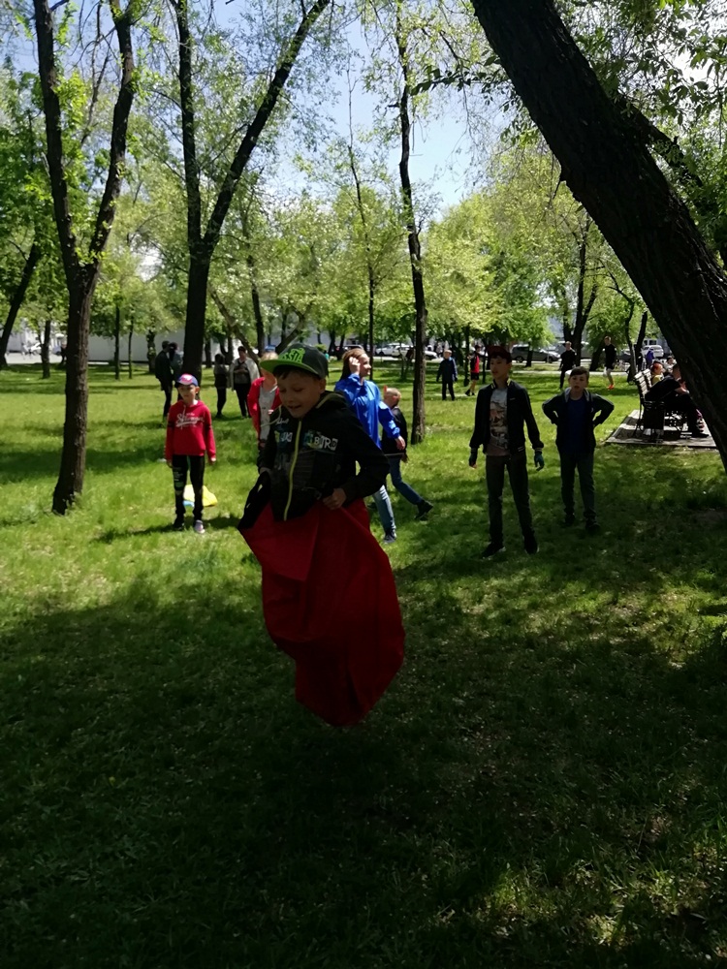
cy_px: 484
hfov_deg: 53.1
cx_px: 364
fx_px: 728
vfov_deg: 67.3
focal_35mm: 26
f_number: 2.2
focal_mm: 3.21
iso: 50
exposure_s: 1/675
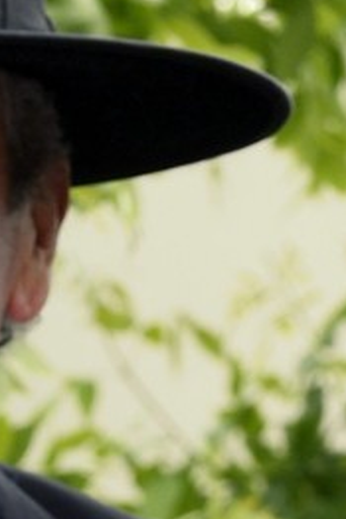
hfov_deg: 2.1
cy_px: 1403
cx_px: -227
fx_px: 9224
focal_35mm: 639
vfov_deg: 3.2
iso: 400
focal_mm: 105
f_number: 14
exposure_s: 1/200
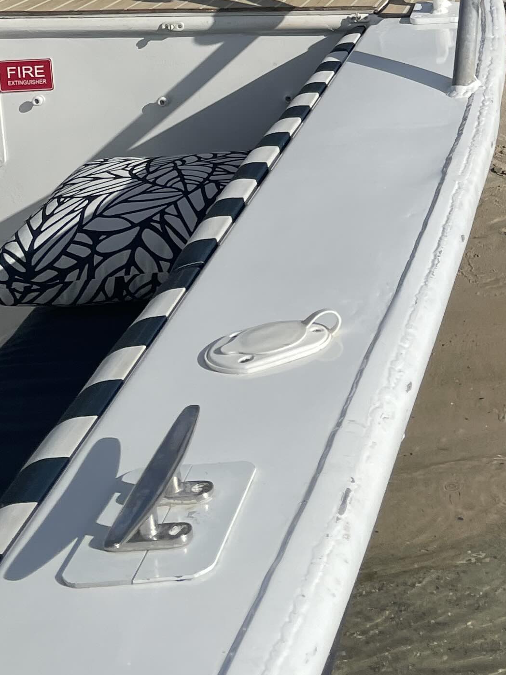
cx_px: 660
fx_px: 1462
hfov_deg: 18.3
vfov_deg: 24.2
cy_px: -79
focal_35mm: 75
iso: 32
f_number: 1.6
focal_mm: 4.2
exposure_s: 1/6135
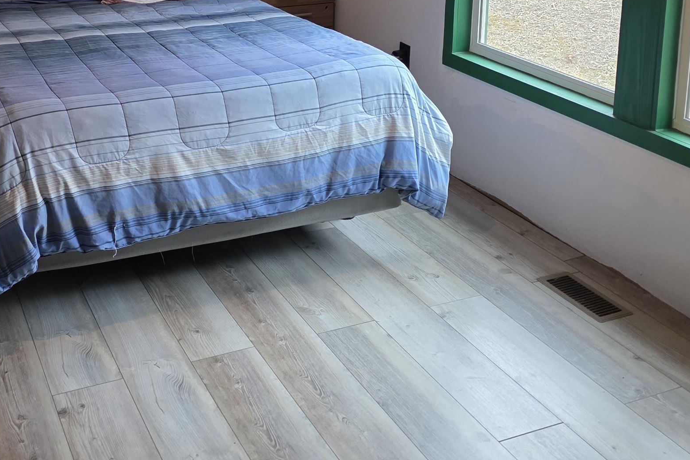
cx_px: 199
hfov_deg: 41.1
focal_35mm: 47
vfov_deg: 27.1
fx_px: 901
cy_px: 1
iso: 400
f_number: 1.7
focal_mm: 6.3
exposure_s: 1/120
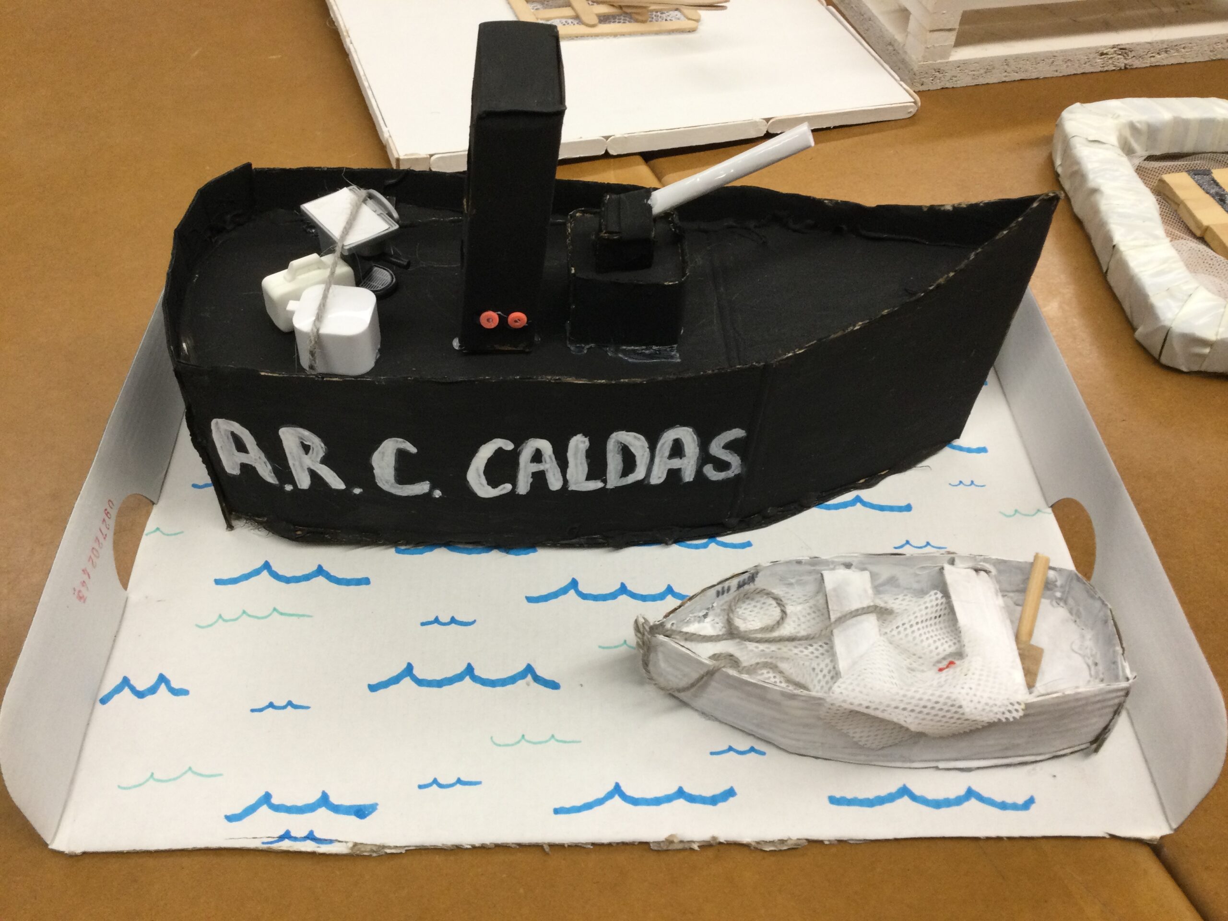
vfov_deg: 45.4
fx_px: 1100
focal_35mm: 31
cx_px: 614
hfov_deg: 58.4
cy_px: 460
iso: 100
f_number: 2.4
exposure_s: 1/33
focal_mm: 3.3
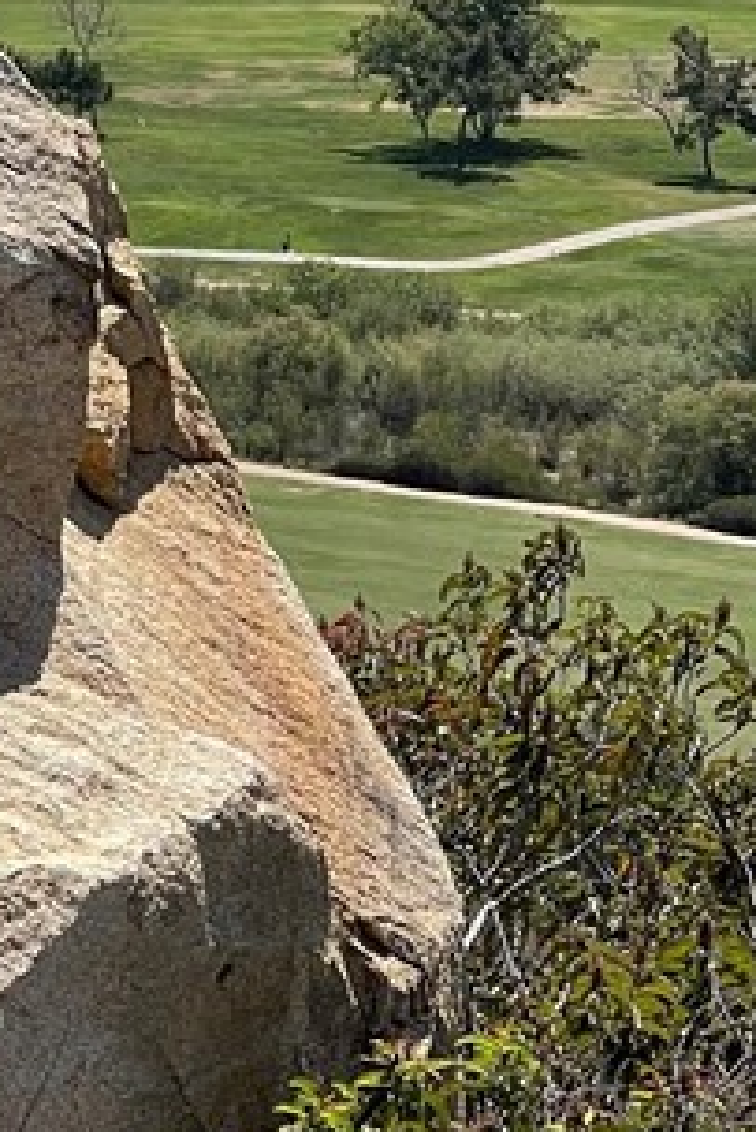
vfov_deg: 9.1
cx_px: -410
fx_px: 7047
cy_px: -257
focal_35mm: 224
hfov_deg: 6.1
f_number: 2.2
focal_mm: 7.5
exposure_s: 1/1815
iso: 20
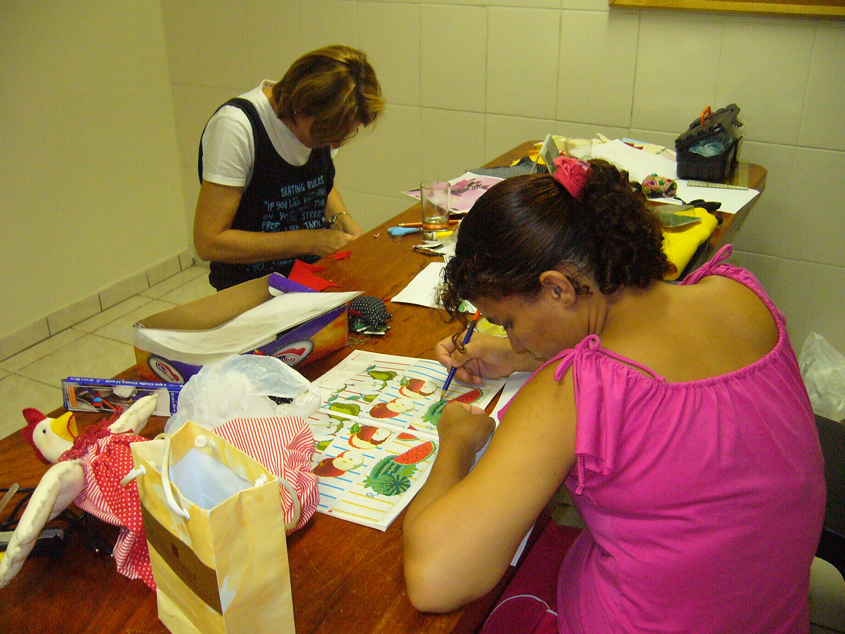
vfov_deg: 40.7
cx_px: 422
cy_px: 317
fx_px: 854
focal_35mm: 35
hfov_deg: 52.6
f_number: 2.8
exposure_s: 1/60
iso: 400
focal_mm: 5.8
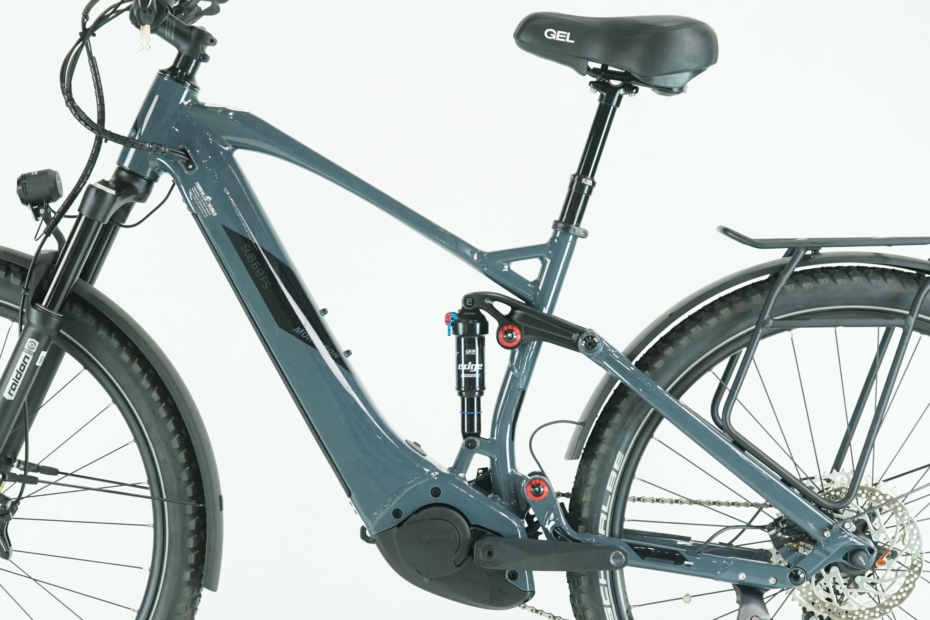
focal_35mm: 89
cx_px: 399
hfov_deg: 22.9
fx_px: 2299
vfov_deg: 15.4
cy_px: 335
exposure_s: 1/200
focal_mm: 54
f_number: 5.6
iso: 2500
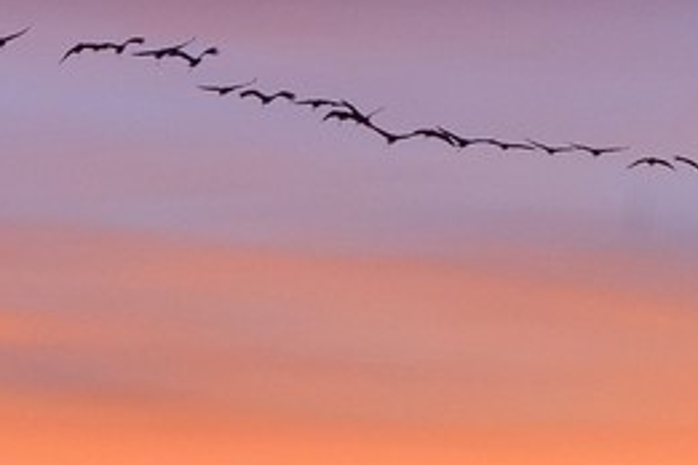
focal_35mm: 796
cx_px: -1396
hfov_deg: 2.6
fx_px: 15432
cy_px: 518
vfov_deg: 1.7
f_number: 9
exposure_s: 1/160
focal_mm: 130
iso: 1600
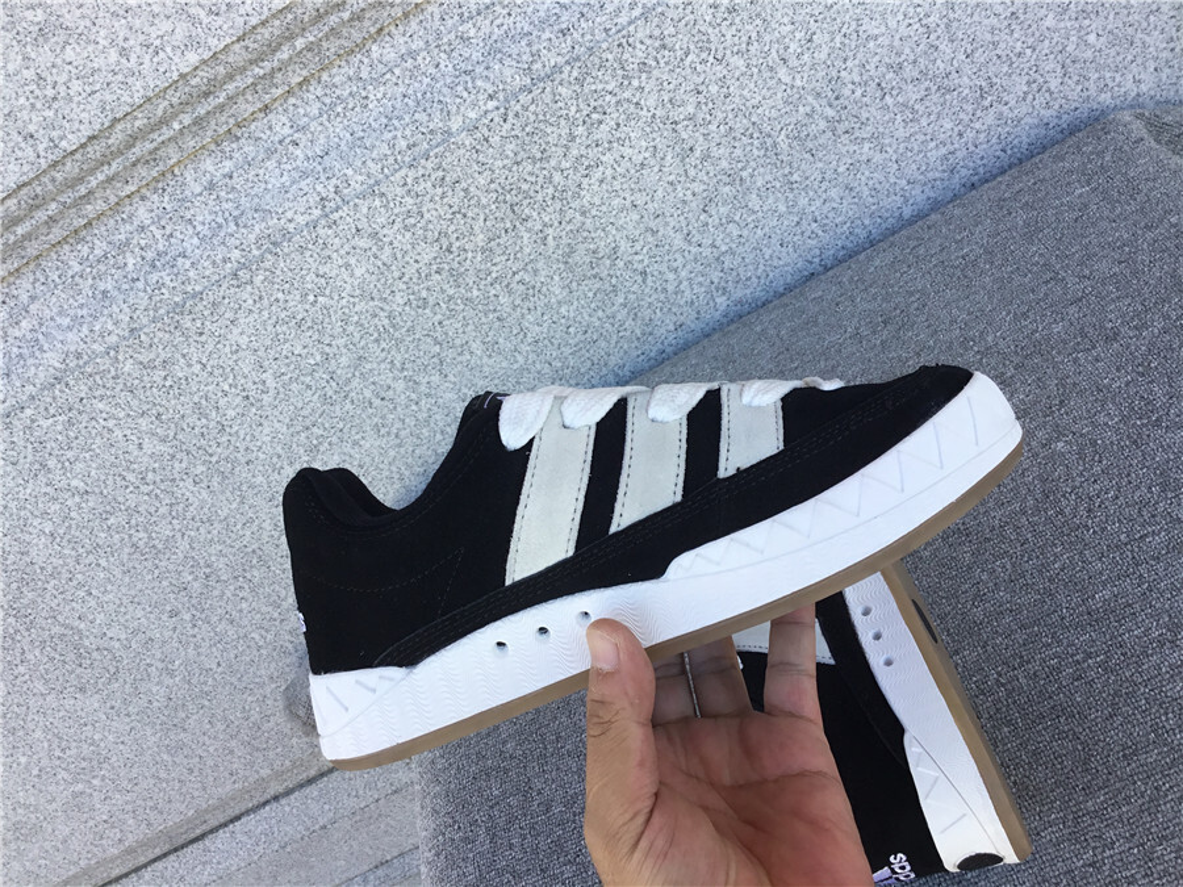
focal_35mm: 31
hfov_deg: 58.4
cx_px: 592
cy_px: 444
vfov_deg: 45.4
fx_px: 1059
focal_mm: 3.3
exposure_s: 1/122
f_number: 2.4
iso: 25
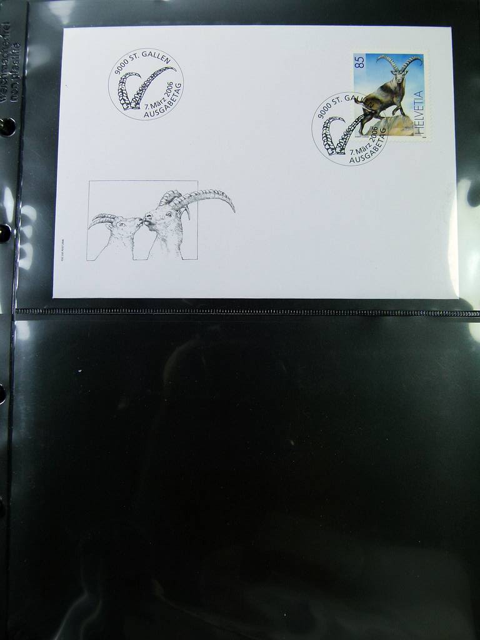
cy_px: 320
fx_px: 740
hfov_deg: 36.0
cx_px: 240
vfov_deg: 46.8
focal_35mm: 40
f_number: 3.1
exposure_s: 1/125
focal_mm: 7.3
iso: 100
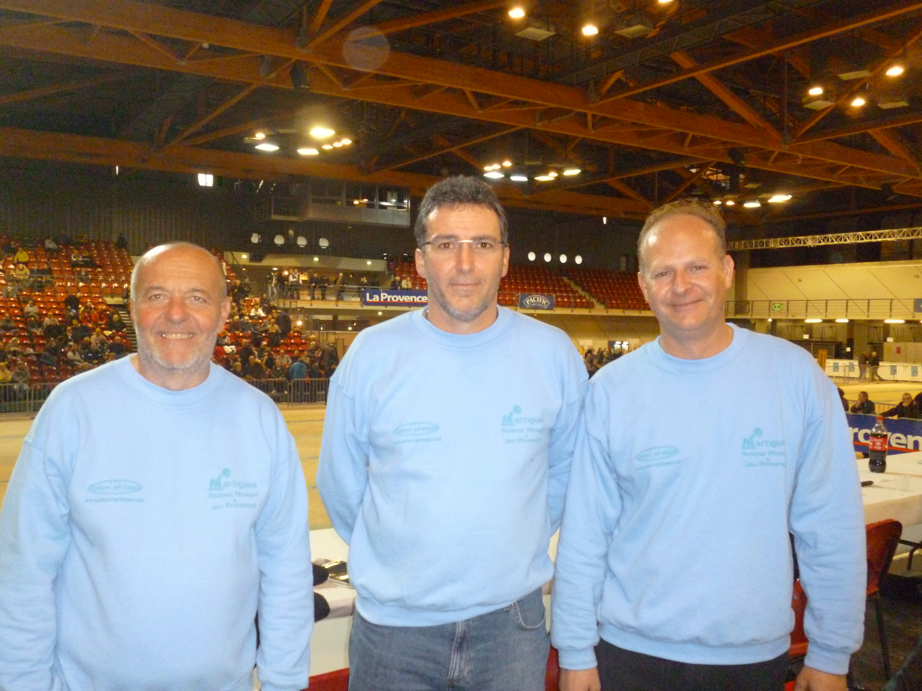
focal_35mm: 32
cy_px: 346
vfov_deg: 44.2
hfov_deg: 56.8
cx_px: 461
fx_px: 852
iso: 640
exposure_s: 1/60
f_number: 2.9
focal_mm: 5.7
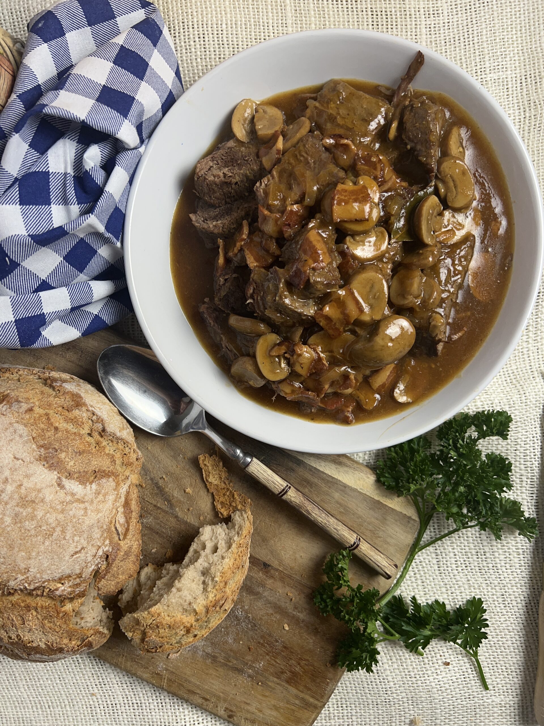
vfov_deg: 67.3
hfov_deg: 53.1
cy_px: 363
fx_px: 545
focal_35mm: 26
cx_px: 272
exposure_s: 1/77
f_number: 1.5
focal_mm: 5.7
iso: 40
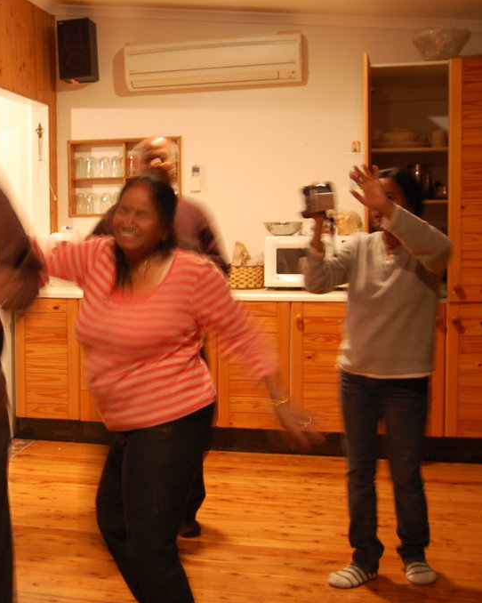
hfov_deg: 28.4
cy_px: 301
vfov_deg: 36.7
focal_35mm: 51
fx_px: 910
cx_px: 37
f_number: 4
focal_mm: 24
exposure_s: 1/8
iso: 800
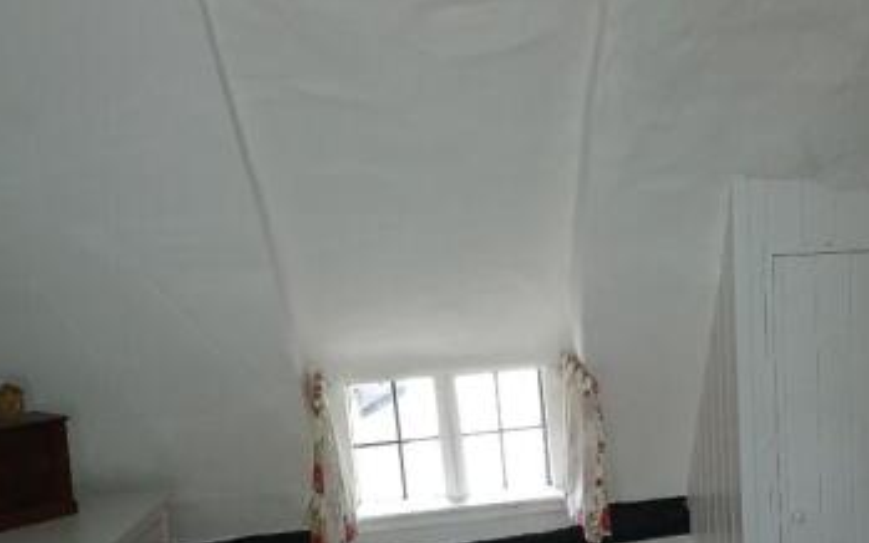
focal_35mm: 46
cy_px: 380
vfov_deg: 27.7
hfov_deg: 43.1
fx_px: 1089
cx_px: 547
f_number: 1.8
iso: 250
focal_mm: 3.98
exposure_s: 1/33.3
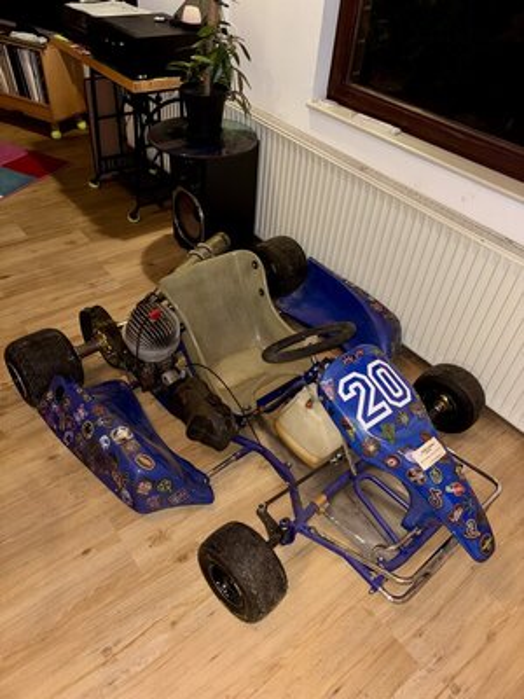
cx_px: 262
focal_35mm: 26
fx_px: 525
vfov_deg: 67.3
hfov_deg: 53.1
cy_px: 350
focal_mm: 5.96
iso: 125
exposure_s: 1/10
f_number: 1.6
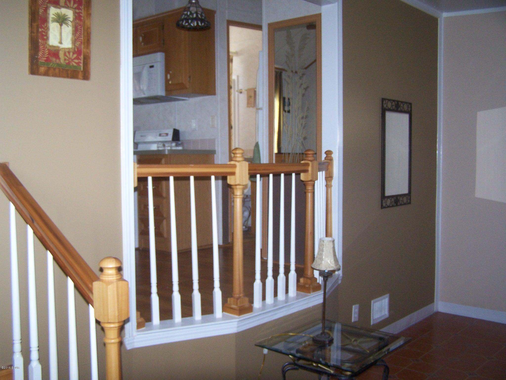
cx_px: 253
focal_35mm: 38
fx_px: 555
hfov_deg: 49.0
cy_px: 190
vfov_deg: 37.7
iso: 140
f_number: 2.8
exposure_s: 1/60
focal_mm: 6.3
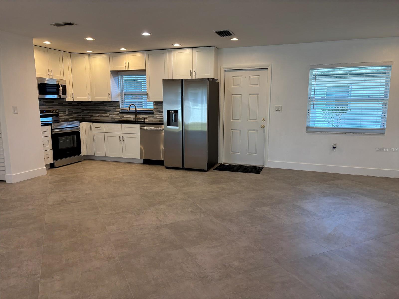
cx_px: 200
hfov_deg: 67.3
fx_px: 300
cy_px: 150
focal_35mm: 26
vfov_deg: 53.1
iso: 64
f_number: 1.6
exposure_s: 1/120
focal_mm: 5.96
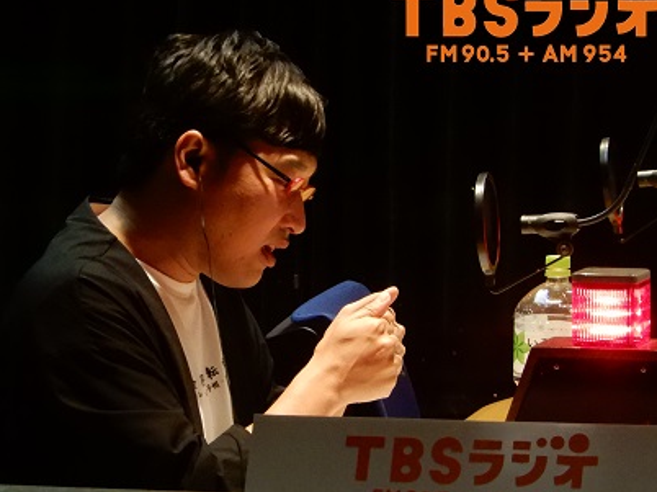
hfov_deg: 8.8
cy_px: 262
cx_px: 275
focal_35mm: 224
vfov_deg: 6.6
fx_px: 4249
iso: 1600
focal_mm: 32.1
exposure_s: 1/60
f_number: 5.6
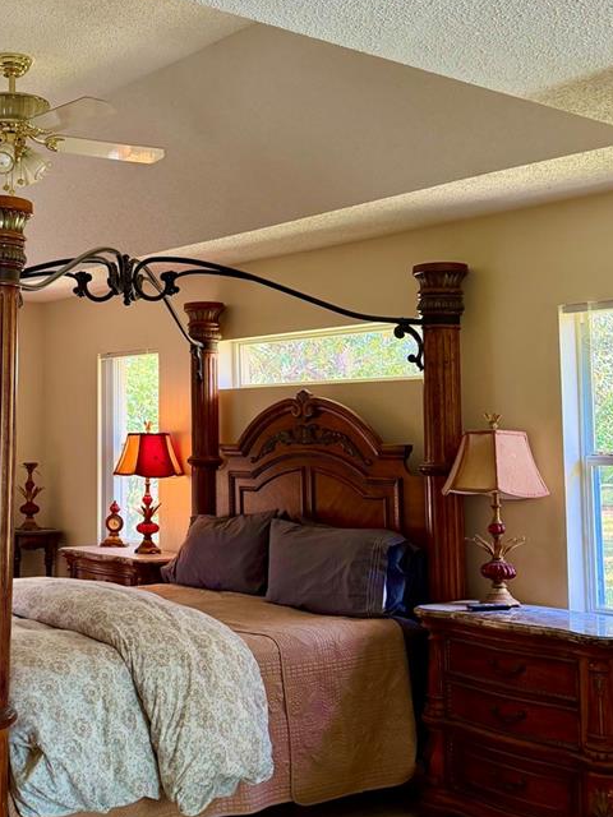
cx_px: 100
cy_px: 343
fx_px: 1063
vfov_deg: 42.0
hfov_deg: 31.1
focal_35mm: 45
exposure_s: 1/76
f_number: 1.78
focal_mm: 6.76
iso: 200
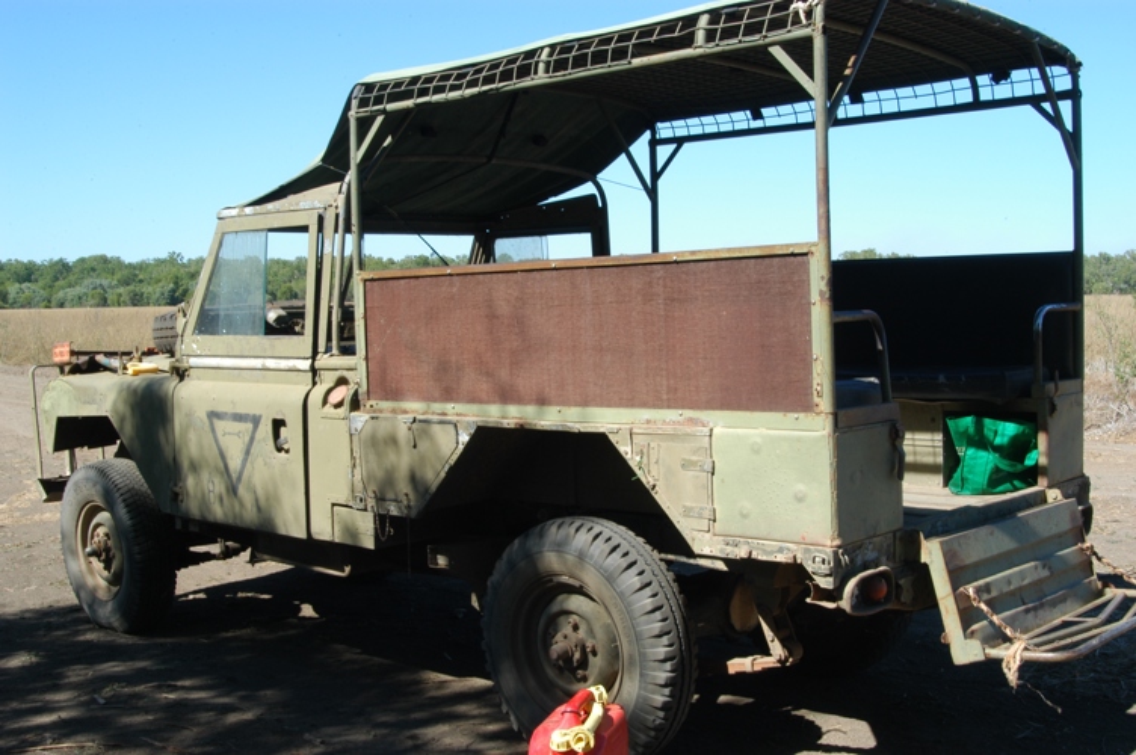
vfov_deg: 31.8
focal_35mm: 42
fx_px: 1324
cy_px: 378
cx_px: 568
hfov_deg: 46.4
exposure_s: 1/30
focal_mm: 28
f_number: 22
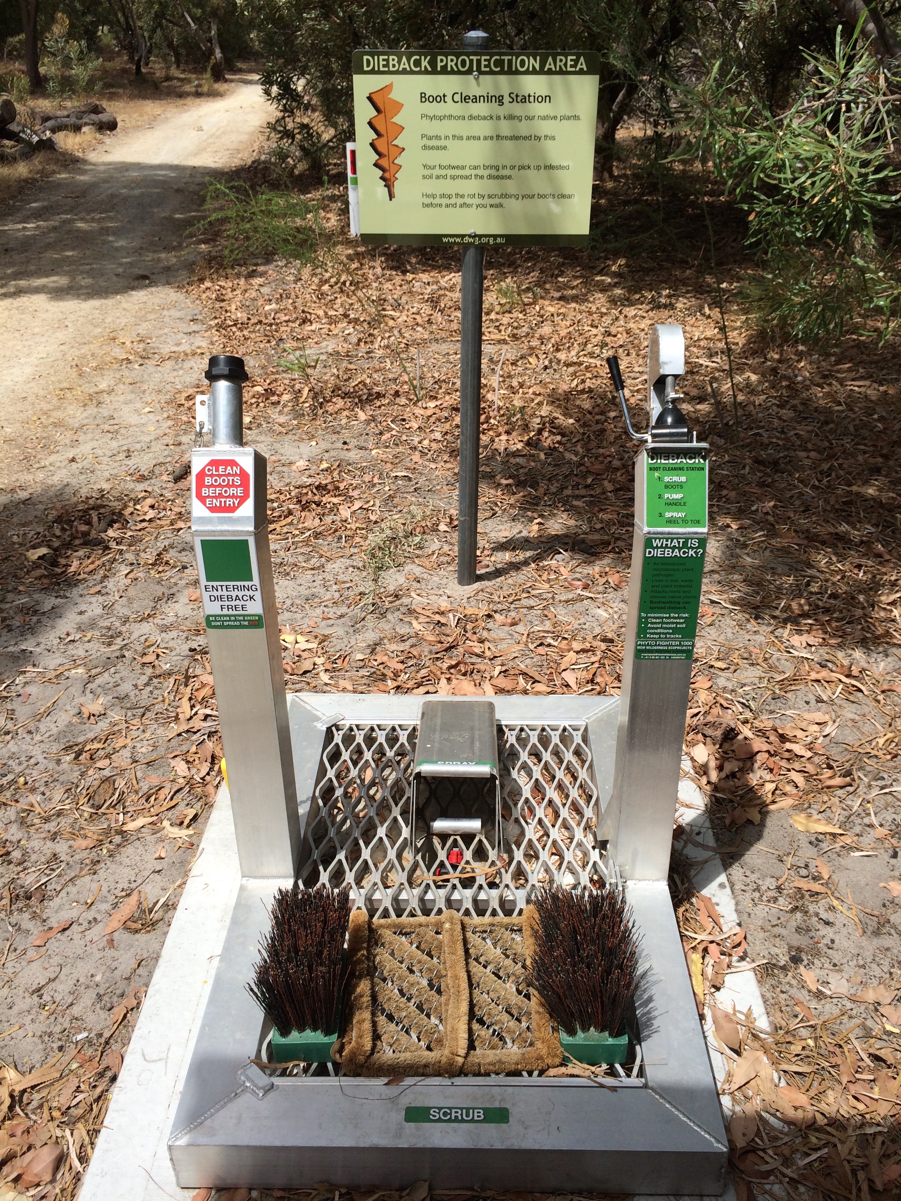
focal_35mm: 29
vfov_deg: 61.7
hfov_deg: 48.2
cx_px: 450
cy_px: 600
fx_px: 1006
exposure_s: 1/3165
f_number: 2.2
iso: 32
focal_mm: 4.15
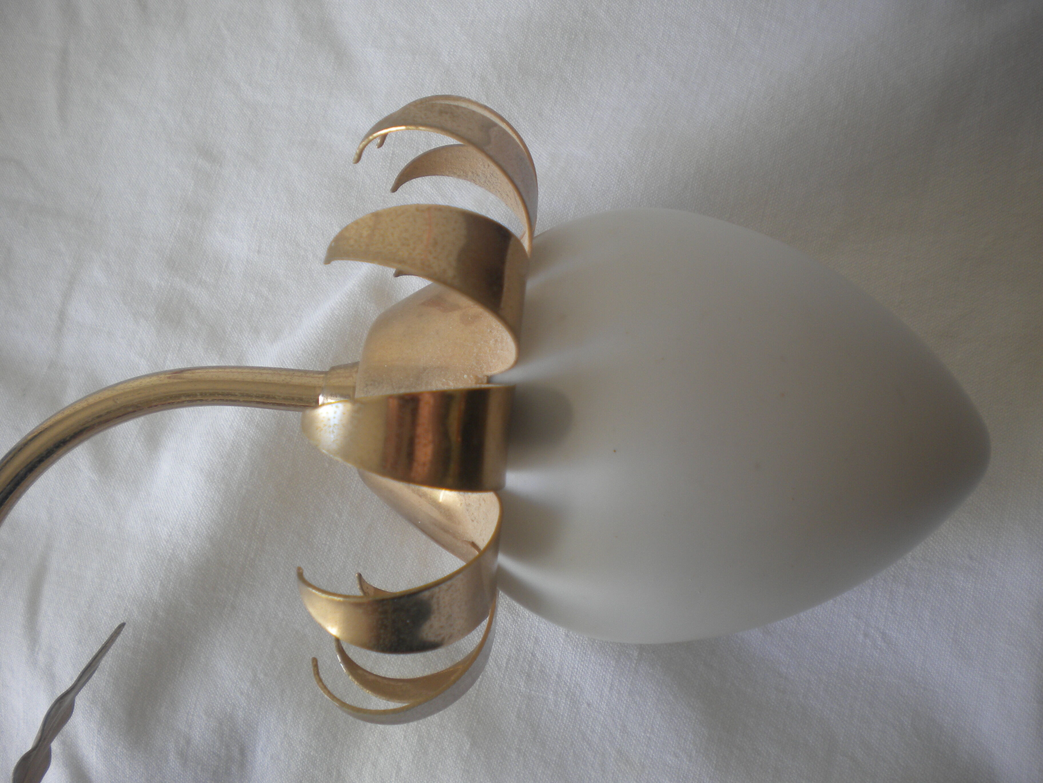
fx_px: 1055
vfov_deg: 40.7
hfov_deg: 52.6
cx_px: 522
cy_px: 392
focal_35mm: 35
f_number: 3.1
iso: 80
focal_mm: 6.3
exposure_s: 1/66.3
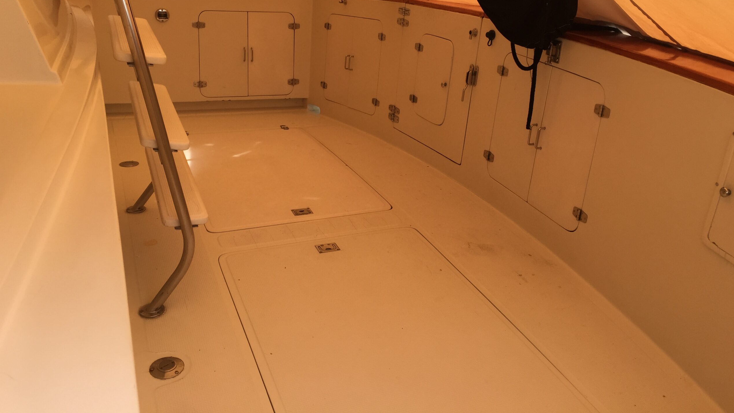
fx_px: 623
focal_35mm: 32
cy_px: 136
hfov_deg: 61.0
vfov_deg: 36.3
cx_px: 371
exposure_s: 1/399
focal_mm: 4.15
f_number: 2.2
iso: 32
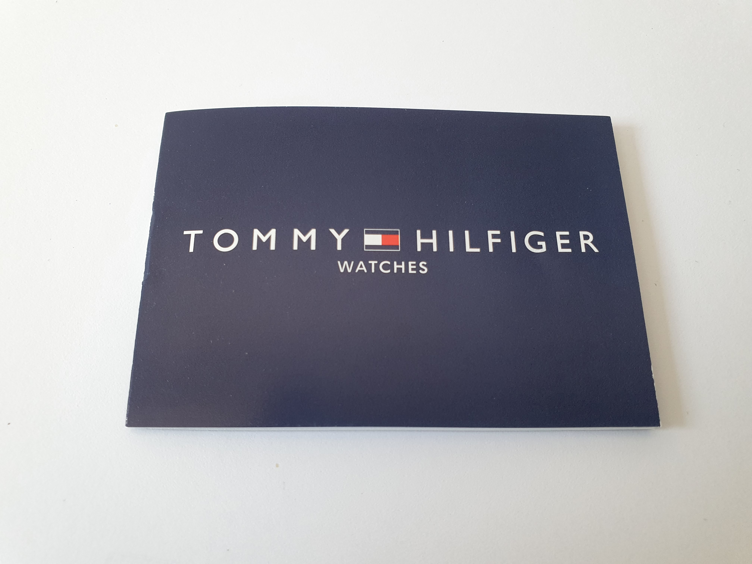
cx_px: 376
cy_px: 282
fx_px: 565
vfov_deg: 53.1
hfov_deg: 67.3
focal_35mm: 26
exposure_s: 1/120
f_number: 2.4
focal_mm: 4.32
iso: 125
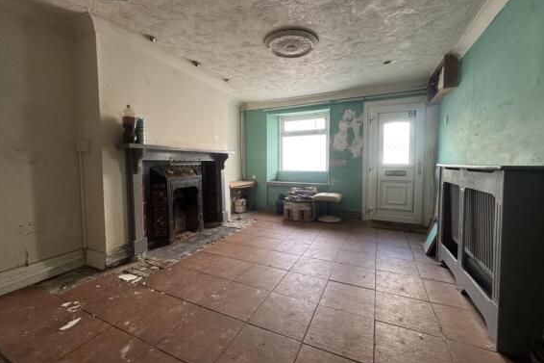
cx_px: 276
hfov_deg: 100.4
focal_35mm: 15
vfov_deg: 77.3
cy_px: 177
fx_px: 227
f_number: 2.2
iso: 320
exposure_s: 1/99
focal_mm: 2.22
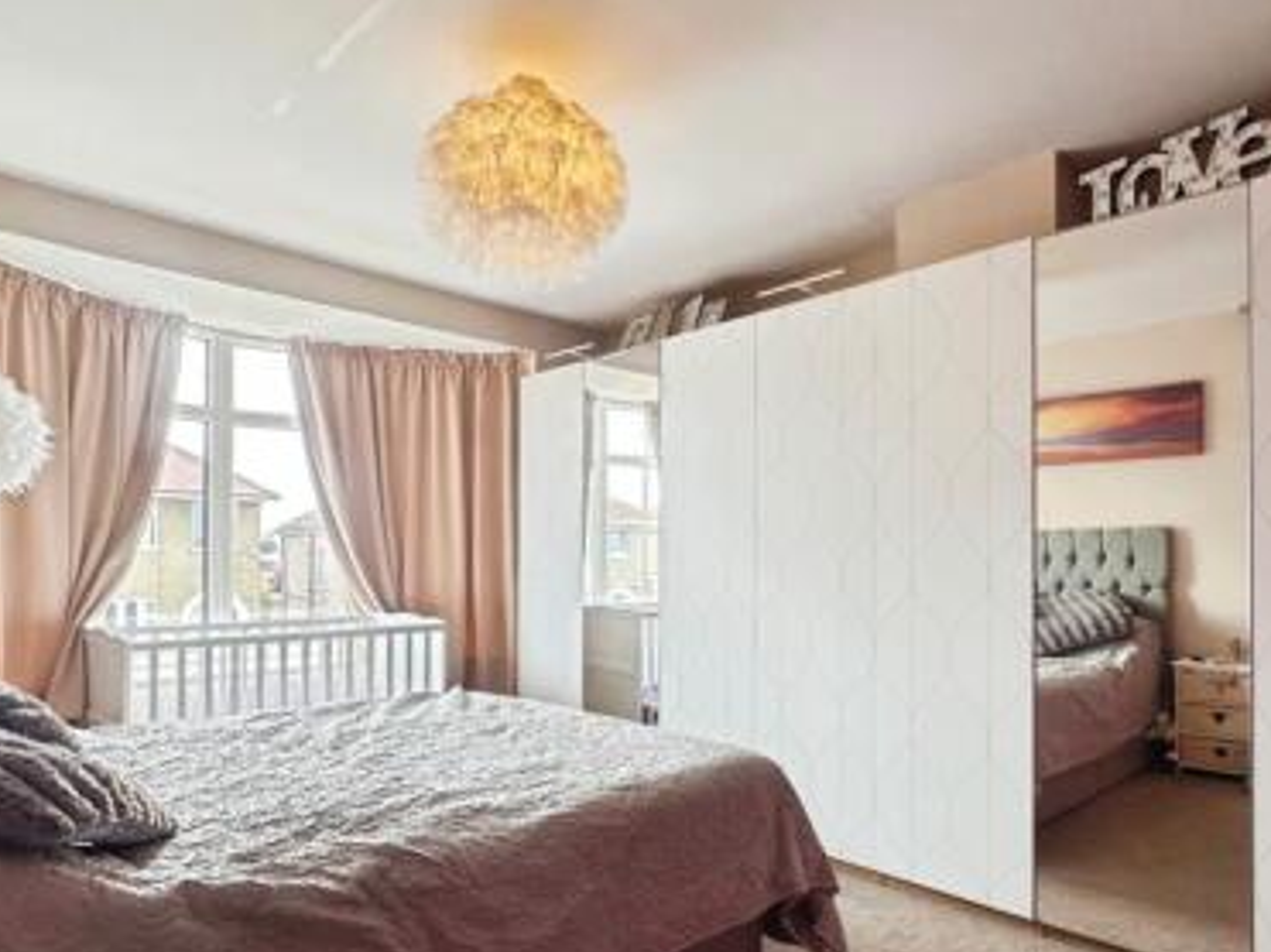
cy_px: 519
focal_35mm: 22
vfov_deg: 61.0
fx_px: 808
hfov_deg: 76.4
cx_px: 615
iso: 40
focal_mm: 2.22
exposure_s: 1/99
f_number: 2.2
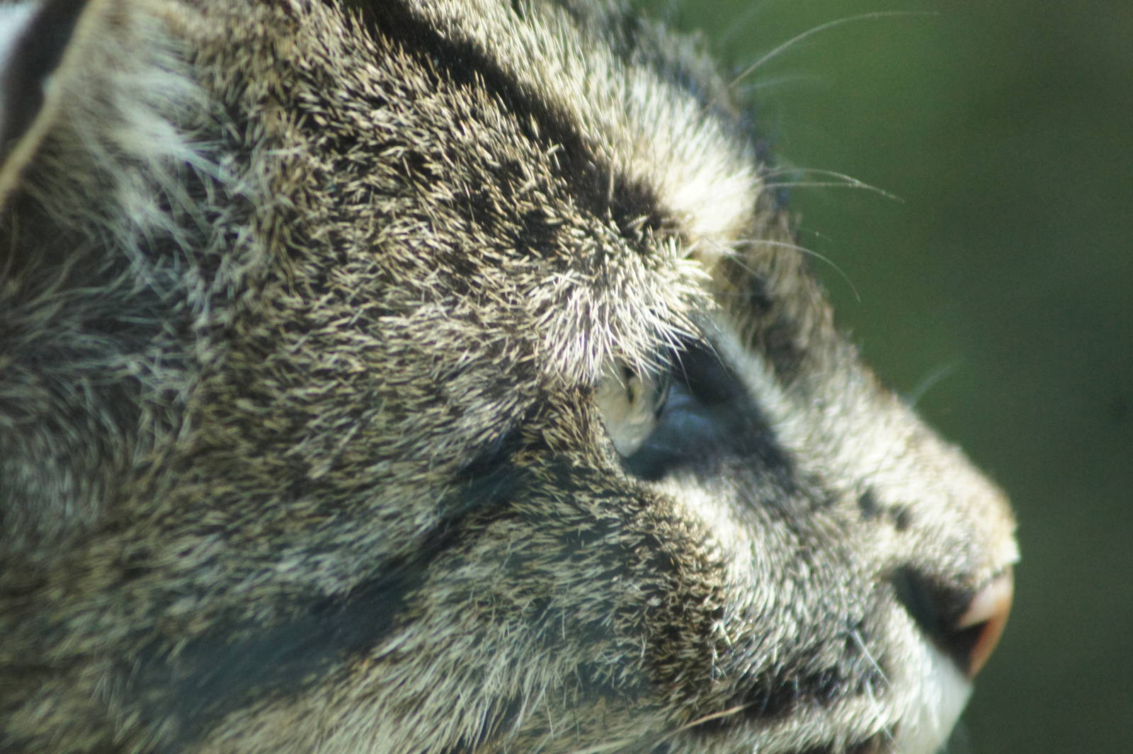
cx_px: 566
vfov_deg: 3.1
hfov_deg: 4.6
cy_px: 377
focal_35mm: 450
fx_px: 14155
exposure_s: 1/160
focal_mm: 300
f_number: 5.6
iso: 1600
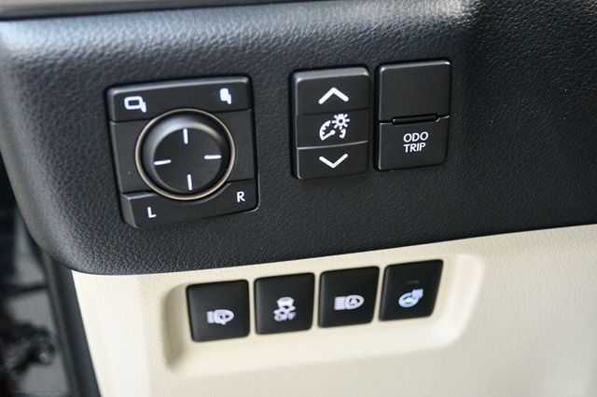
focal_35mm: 48
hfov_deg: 41.1
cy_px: 198
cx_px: 298
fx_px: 796
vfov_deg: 28.0
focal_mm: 32
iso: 8000
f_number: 4.8
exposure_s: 1/60
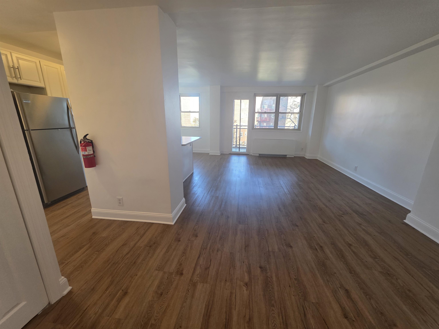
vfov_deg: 89.9
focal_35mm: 13
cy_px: 164
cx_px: 220
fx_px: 165
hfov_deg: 106.2
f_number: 1.9
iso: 160
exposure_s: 1/120
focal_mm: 2.2
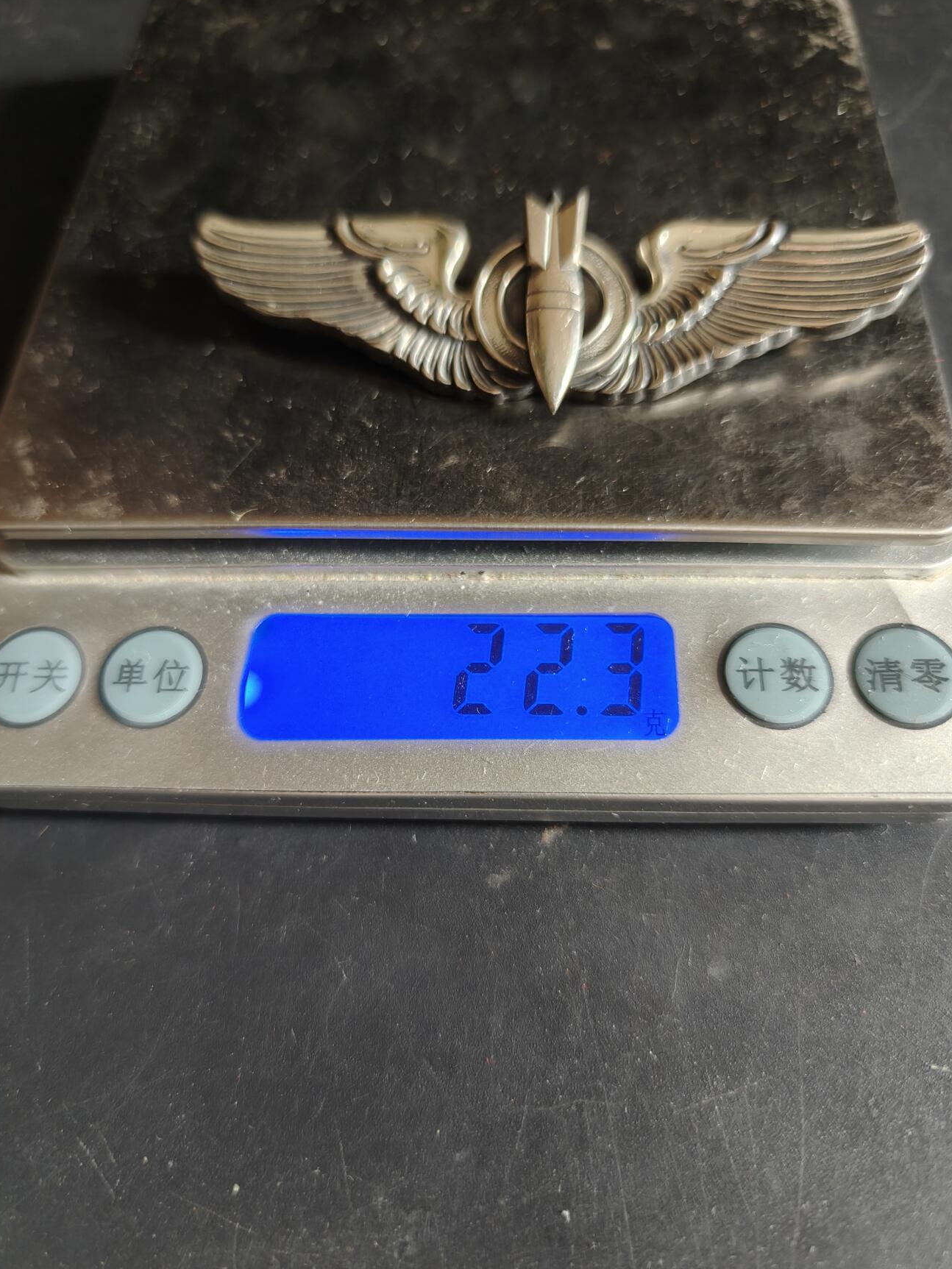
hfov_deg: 56.8
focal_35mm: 24
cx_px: 489
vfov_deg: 71.6
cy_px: 654
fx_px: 880
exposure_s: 1/100
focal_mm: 6.06
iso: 800
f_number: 1.6
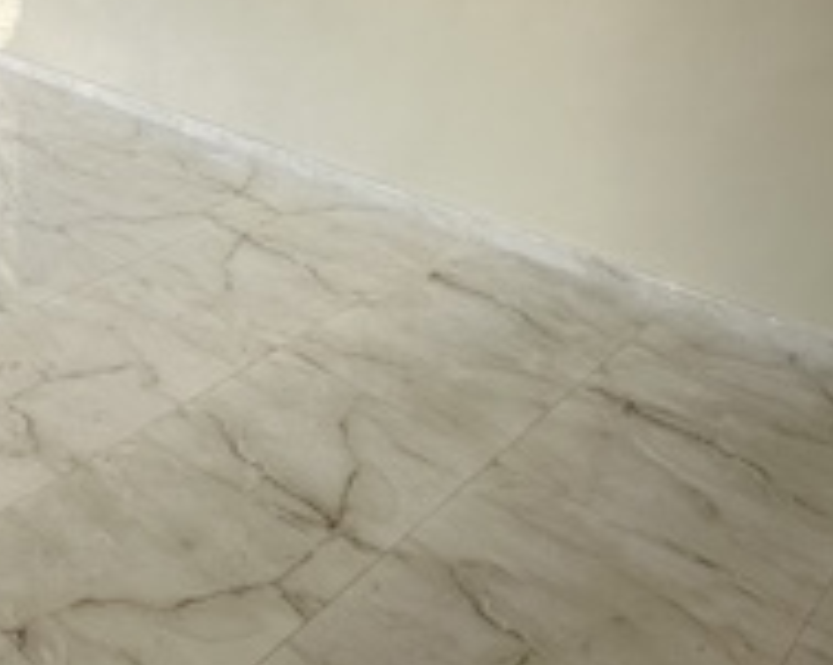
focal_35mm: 41
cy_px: 126
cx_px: -20
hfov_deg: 39.0
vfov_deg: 35.2
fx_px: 1010
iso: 80
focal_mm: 2.22
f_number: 2.2
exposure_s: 1/99
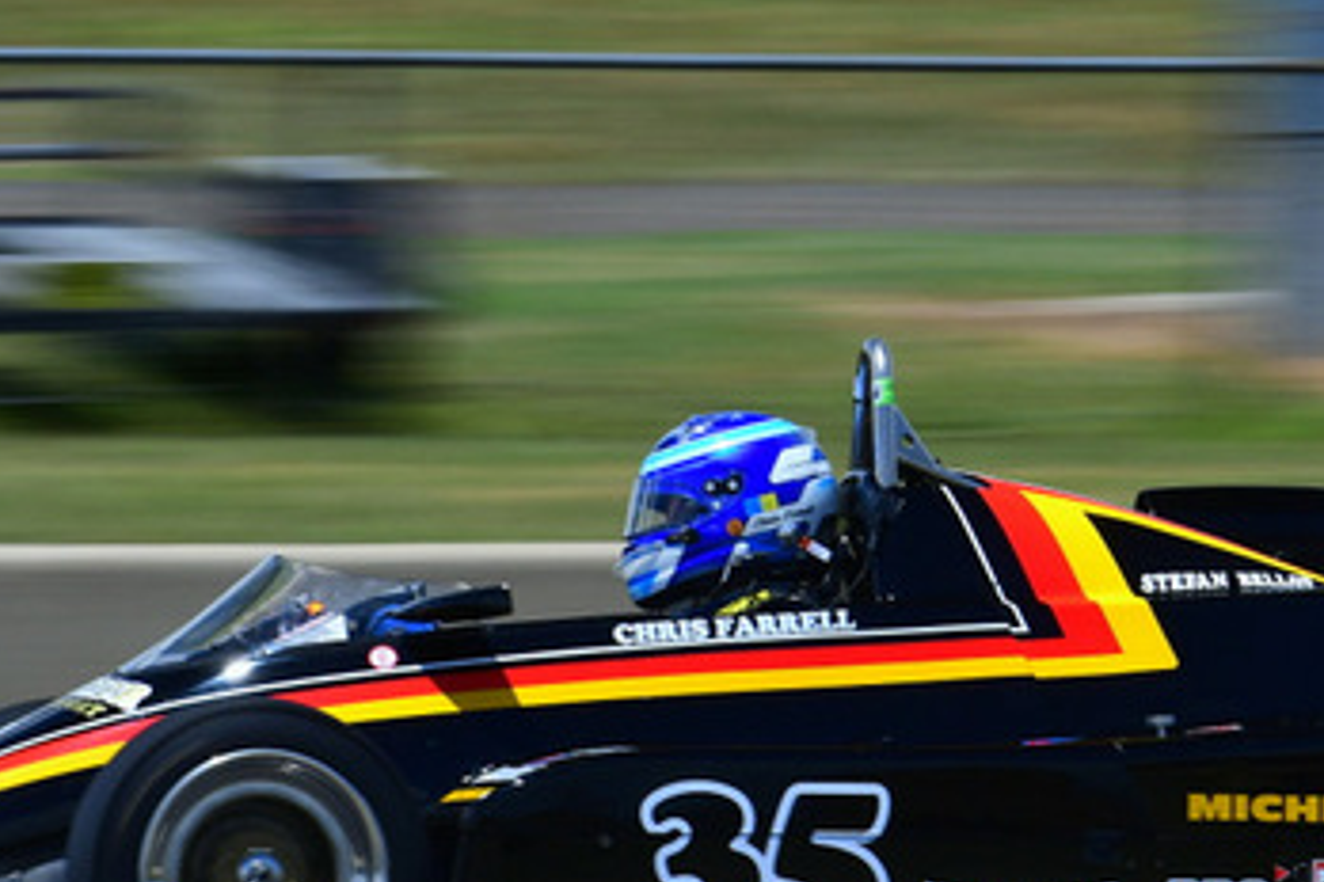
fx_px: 21550
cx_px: 974
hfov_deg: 3.5
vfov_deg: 2.3
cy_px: 190
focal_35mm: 586
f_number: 14
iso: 160
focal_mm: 170
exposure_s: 1/200
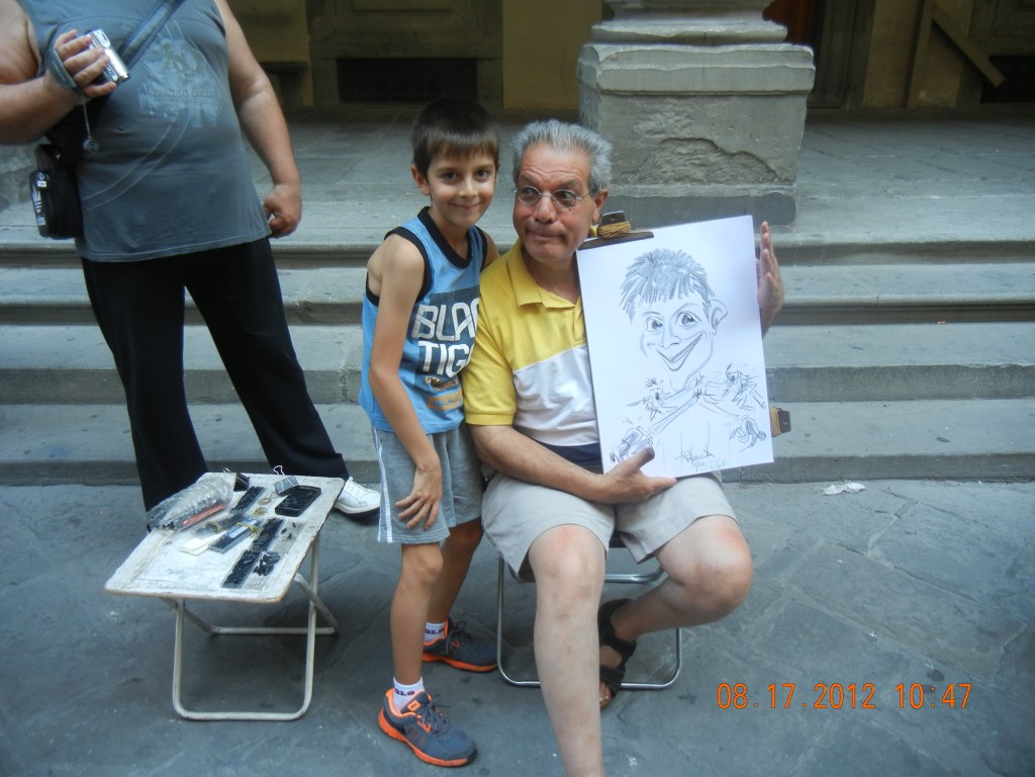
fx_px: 897
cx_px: 518
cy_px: 388
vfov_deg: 46.8
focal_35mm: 30
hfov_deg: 60.0
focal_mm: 5.4
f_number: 3.5
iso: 160
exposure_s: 1/51.4
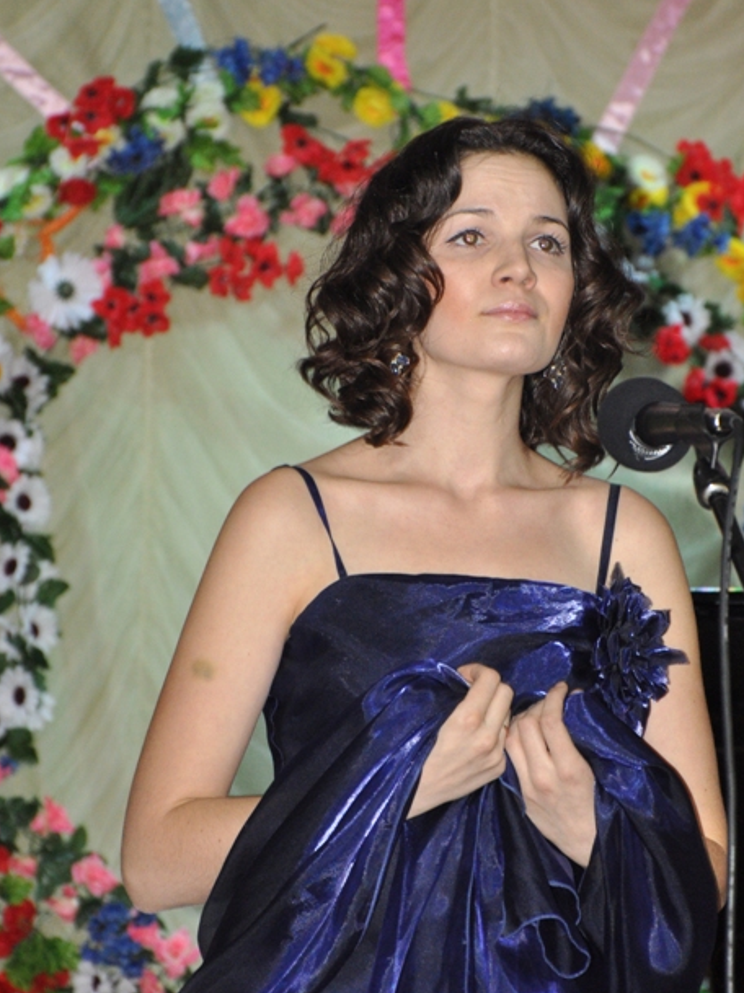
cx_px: 455
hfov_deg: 6.6
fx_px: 6418
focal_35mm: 224
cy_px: 440
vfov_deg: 8.9
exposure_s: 1/60
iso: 1250
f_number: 5.6
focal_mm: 105
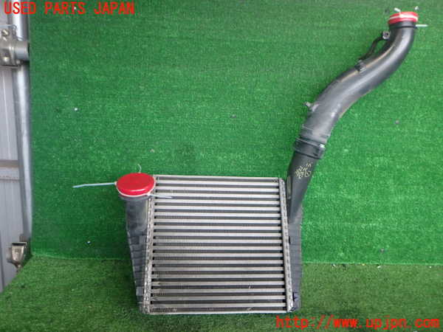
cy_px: 166
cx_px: 222
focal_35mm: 30
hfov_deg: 60.0
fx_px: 384
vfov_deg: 46.8
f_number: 2.3
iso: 200
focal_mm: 5.4
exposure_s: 1/80
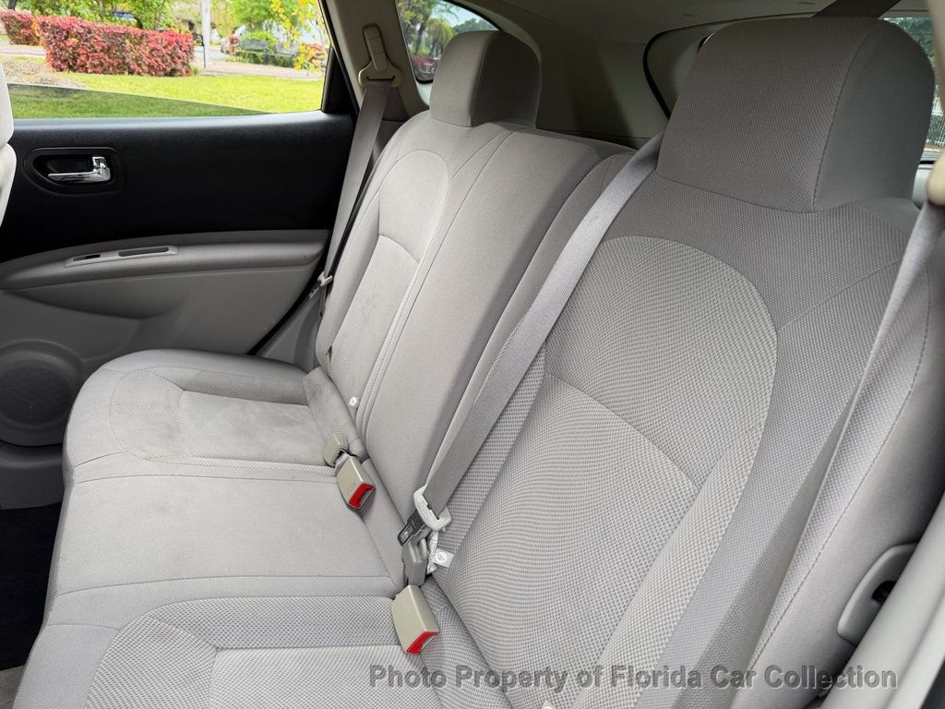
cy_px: 354
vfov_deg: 56.8
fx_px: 655
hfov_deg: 71.6
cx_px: 472
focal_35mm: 24
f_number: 1.78
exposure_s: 1/199
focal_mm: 6.76
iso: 64
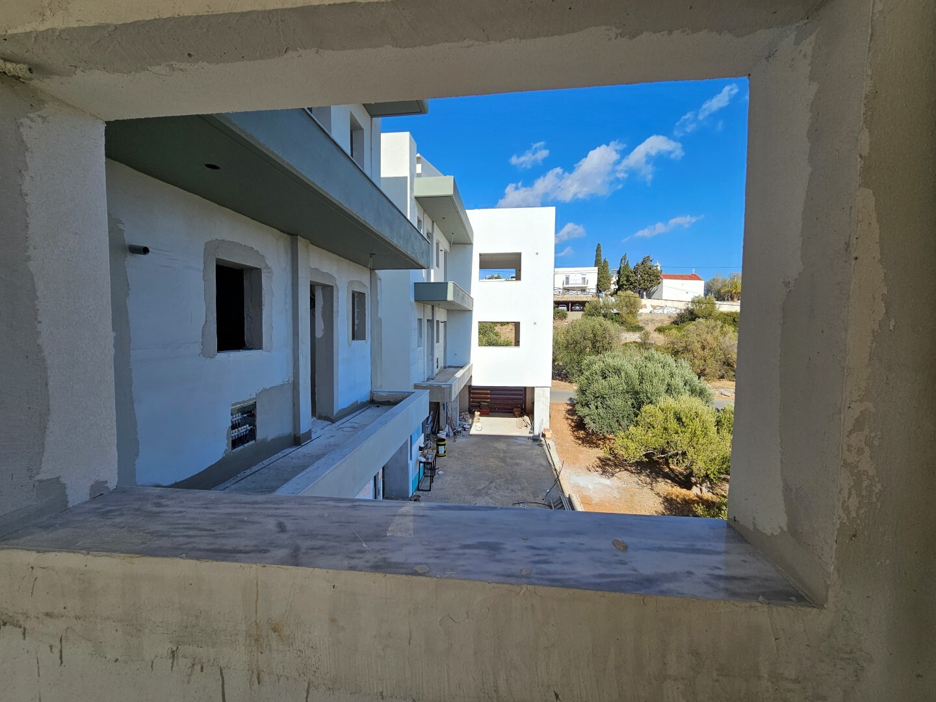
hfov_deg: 106.2
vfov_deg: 89.9
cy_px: 351
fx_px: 352
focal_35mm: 13
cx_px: 468
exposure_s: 1/2537
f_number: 2.2
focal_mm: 2.2
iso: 50
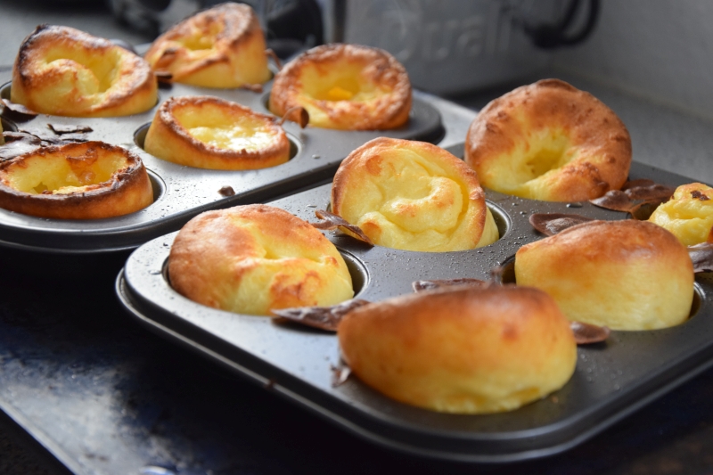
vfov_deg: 17.5
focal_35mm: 78
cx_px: 356
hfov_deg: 26.0
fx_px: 1544
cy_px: 238
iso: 1100
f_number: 5
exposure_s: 1/125
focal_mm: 52
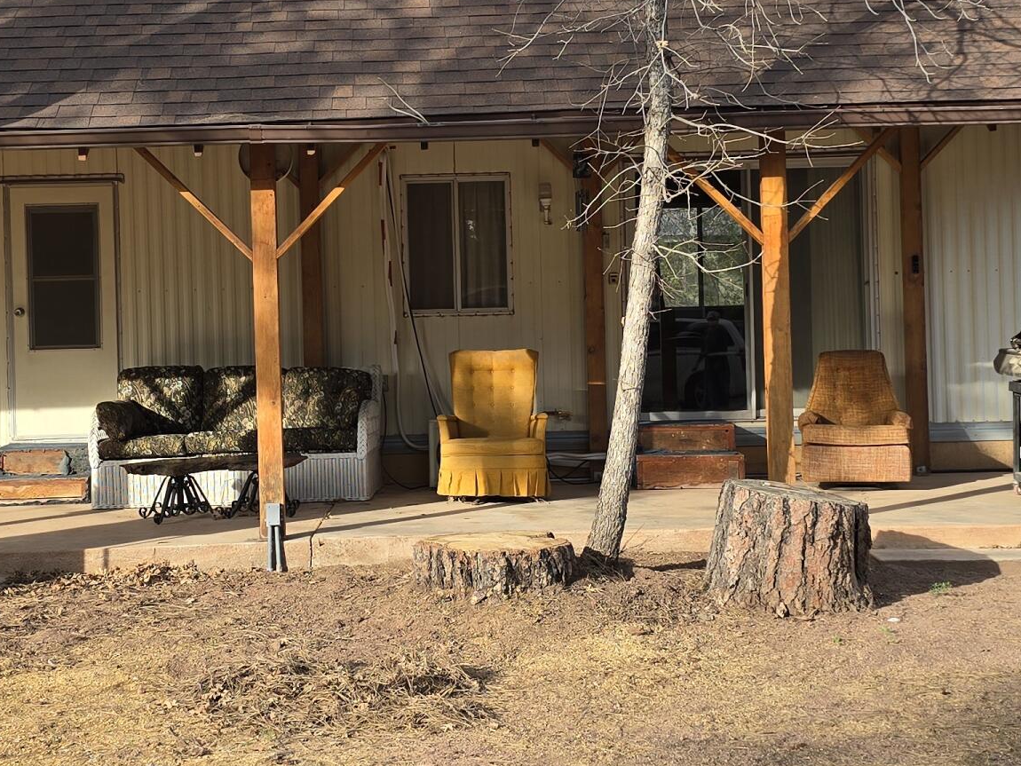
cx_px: 498
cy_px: 306
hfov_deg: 32.2
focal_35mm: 60
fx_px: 1770
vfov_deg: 24.4
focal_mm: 6.3
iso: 12
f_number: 1.7
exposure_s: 1/218
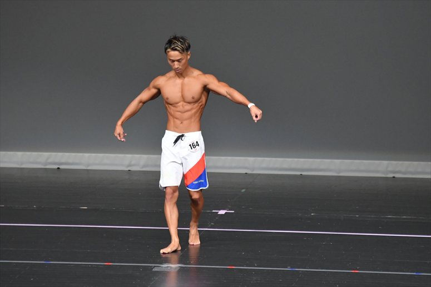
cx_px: 216
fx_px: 4128
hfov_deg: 6.0
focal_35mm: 345
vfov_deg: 4.0
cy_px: 144
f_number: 5.6
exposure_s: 1/400
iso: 5000
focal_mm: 230
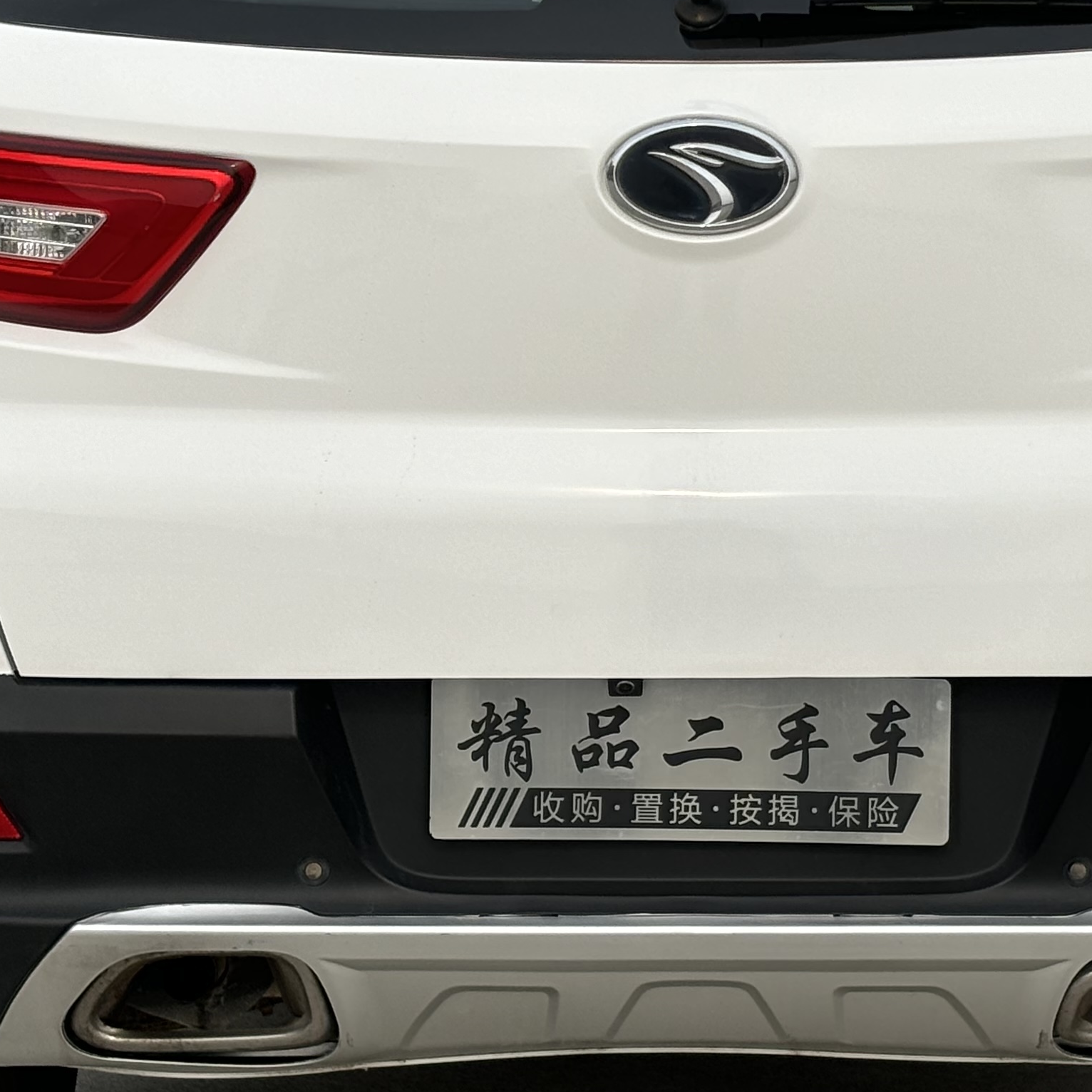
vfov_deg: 14.4
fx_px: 4319
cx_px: 720
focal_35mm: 121
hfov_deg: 14.4
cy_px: 383
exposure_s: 1/3663
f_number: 1.6
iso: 32
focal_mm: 5.96
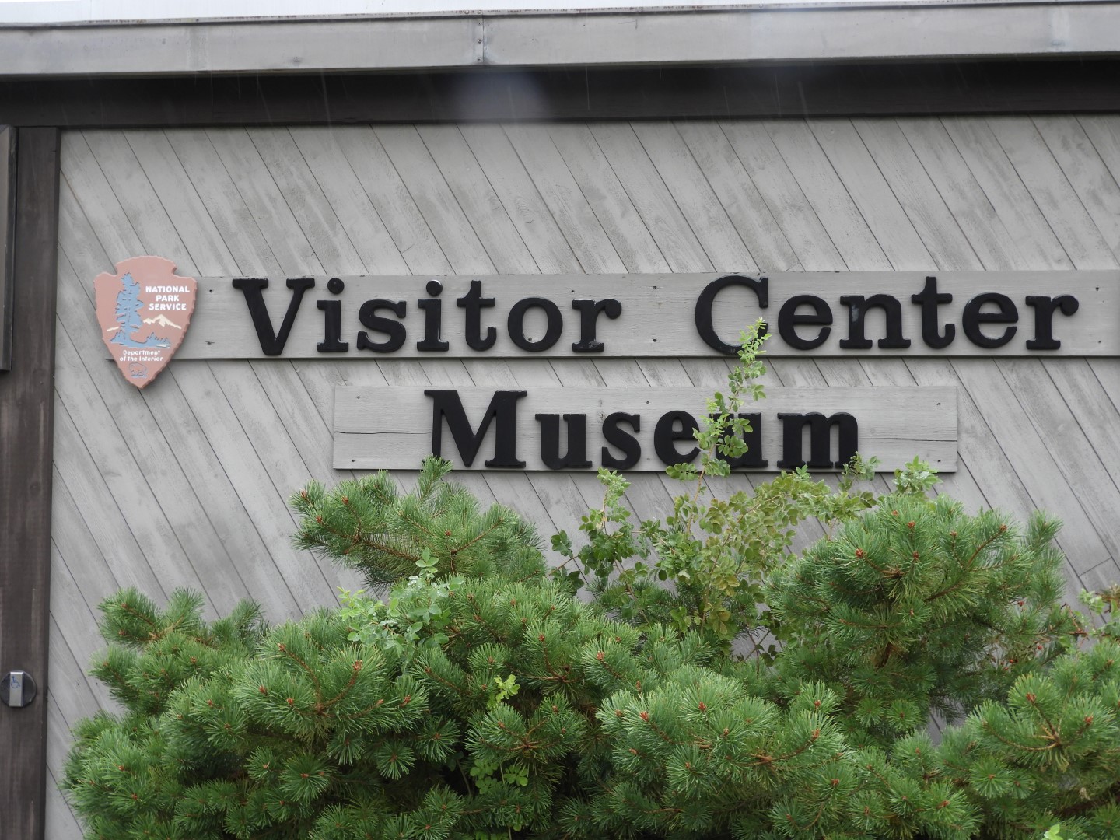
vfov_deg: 32.2
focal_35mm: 45
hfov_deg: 42.1
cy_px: 420
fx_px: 1456
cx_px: 560
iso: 100
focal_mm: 8.1
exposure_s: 1/60
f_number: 4
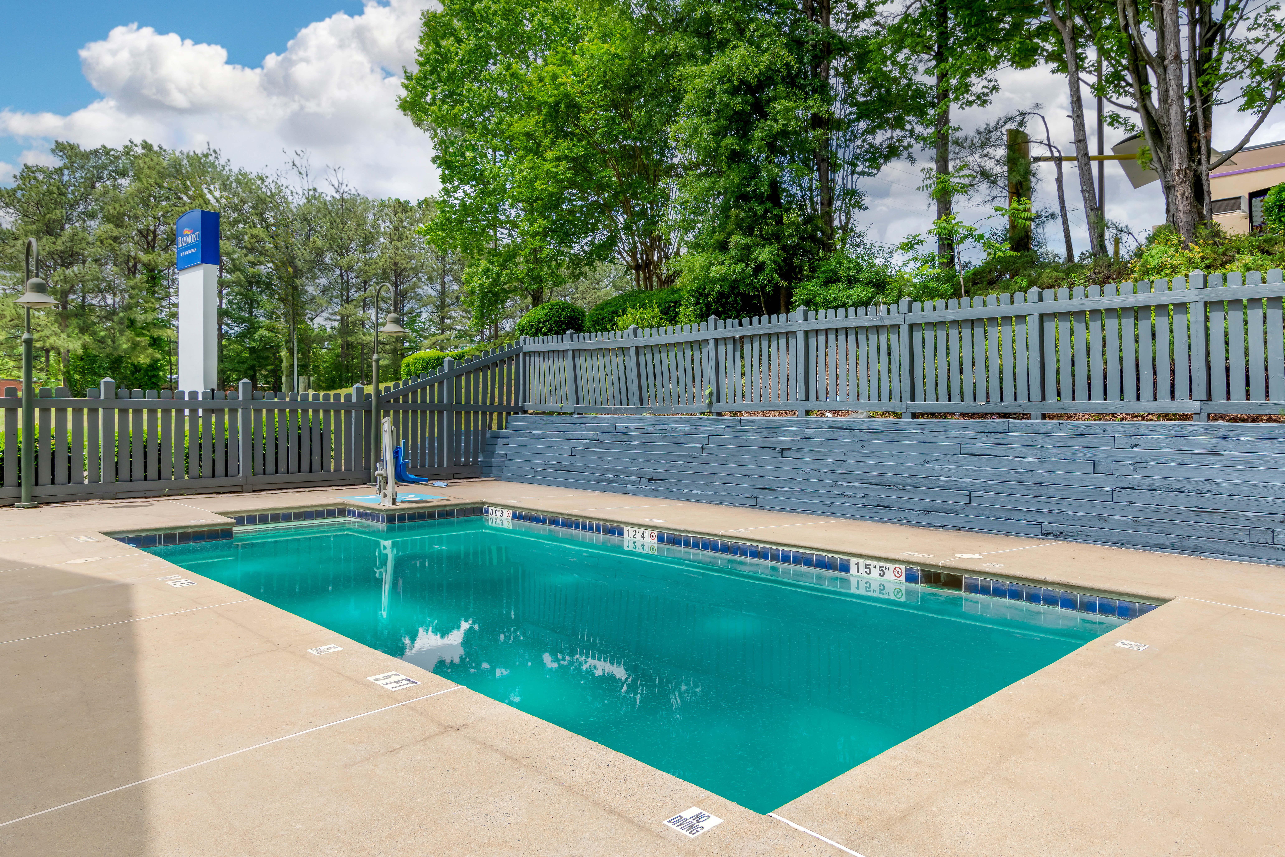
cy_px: 428
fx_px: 607
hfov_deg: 93.3
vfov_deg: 70.4
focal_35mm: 17
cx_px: 642
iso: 320
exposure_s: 1/1600
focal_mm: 17
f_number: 10
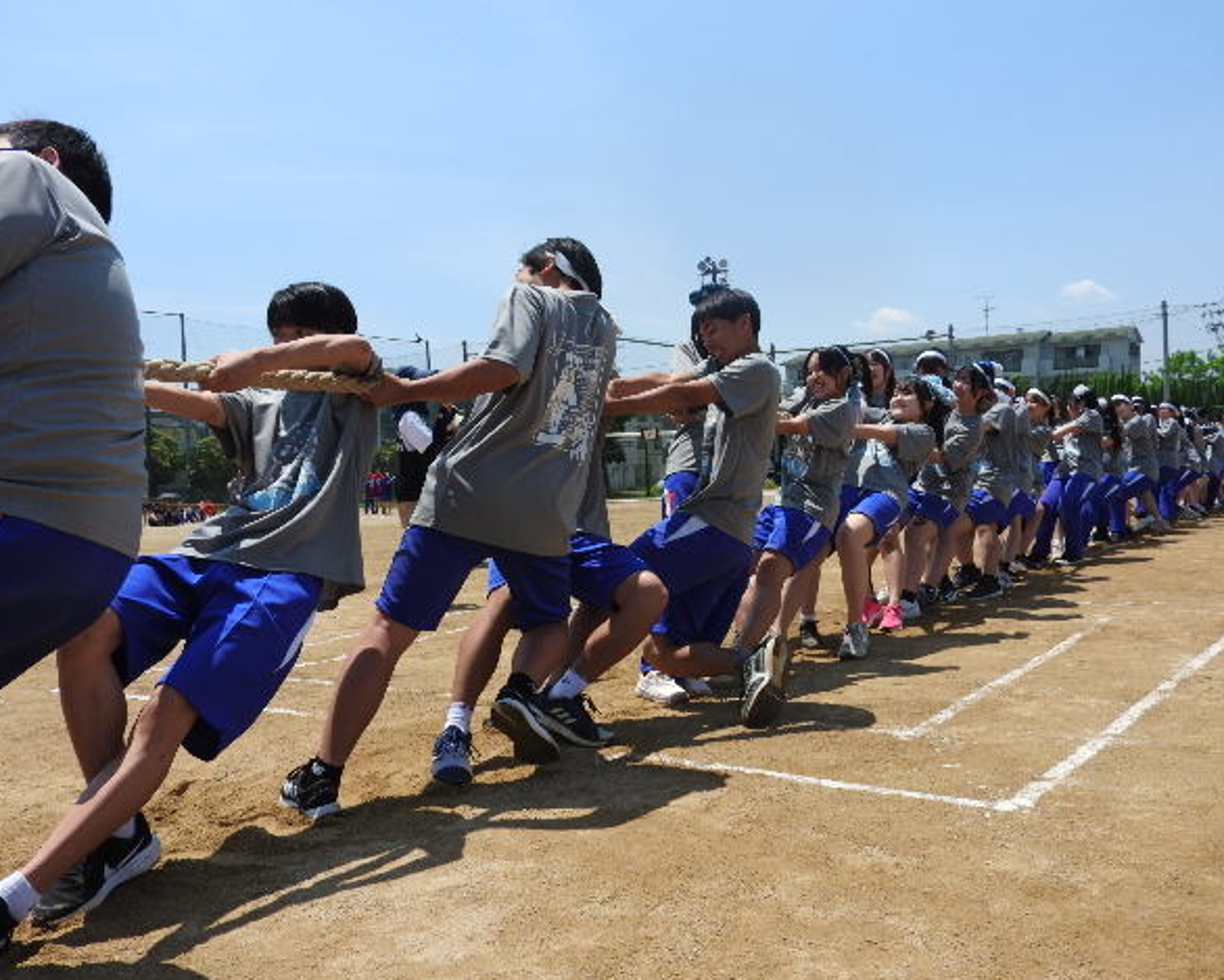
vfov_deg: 45.8
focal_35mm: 32
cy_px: 487
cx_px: 593
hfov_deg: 55.6
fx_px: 1159
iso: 100
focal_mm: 5.4
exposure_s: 1/1600
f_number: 3.5
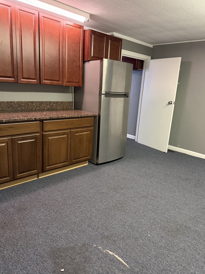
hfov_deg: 54.9
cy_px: 136
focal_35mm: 25
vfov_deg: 69.4
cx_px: 106
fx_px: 197
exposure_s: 1/40
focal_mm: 6.76
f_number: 1.78
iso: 800
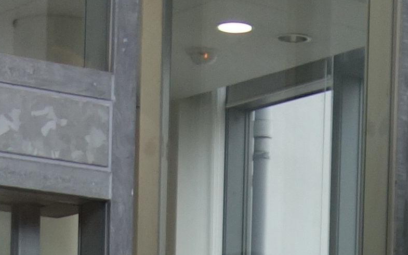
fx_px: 2212
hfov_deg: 10.5
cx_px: 228
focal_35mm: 199
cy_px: 670
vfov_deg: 6.2
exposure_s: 1/60
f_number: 1.8
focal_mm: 10.4
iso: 125
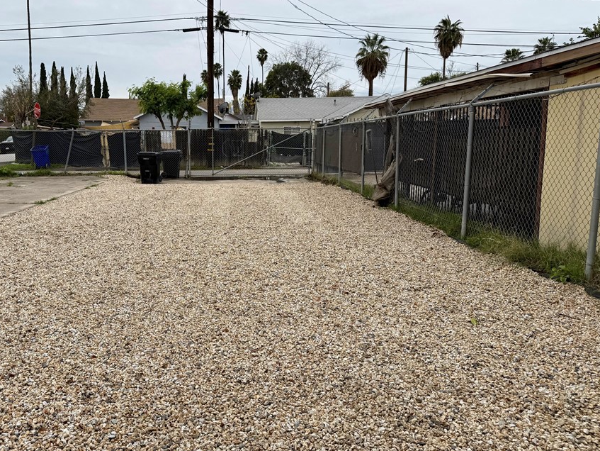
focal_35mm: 29
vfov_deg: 48.2
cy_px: 211
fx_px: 503
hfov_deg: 61.2
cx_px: 244
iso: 80
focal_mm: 6.76
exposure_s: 1/3145
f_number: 1.78
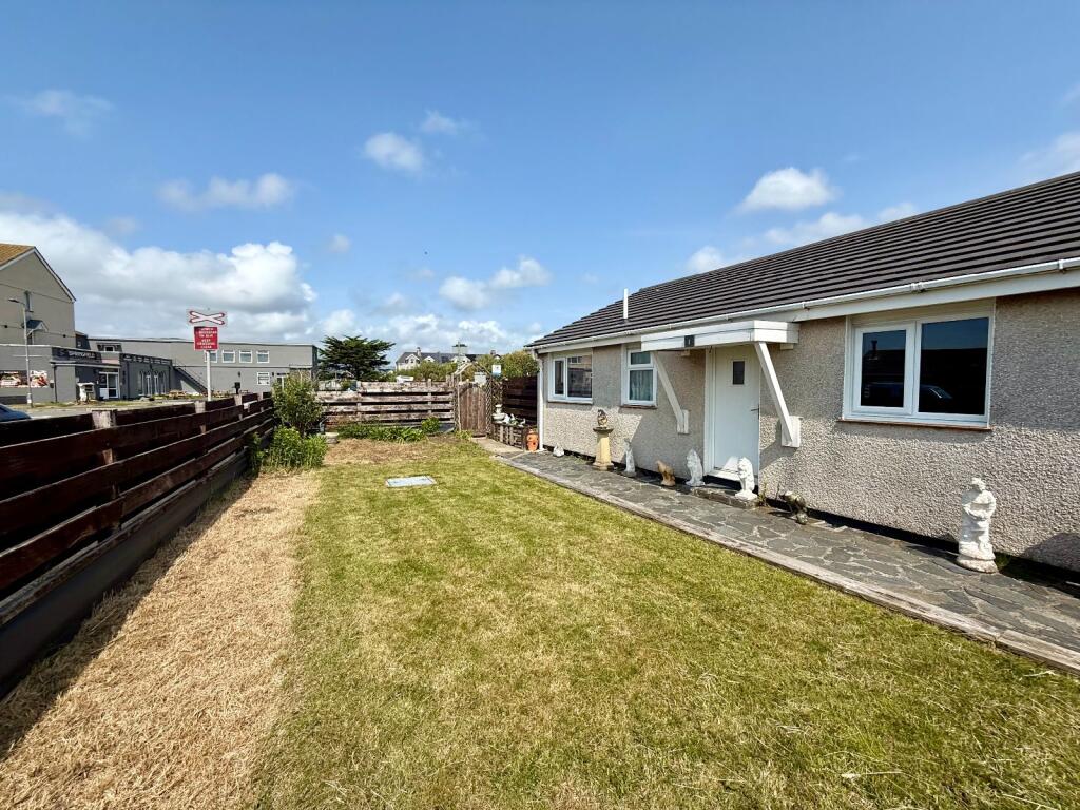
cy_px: 405
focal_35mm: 14
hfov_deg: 102.1
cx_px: 540
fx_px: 437
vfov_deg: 85.7
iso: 50
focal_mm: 2.22
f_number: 2.2
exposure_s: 1/2841
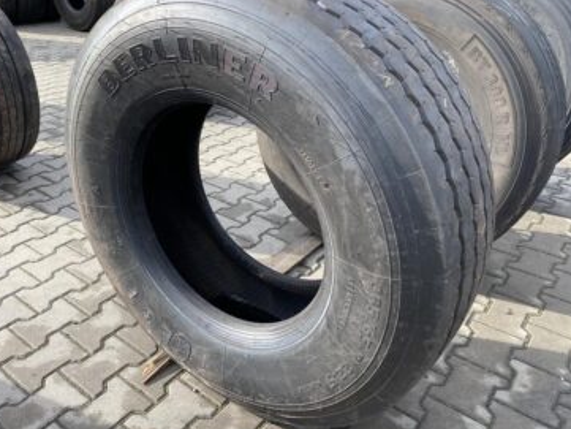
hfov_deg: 58.1
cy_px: 192
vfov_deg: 45.4
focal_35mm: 31
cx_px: 242
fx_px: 512
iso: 32
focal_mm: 4.25
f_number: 1.8
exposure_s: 1/379
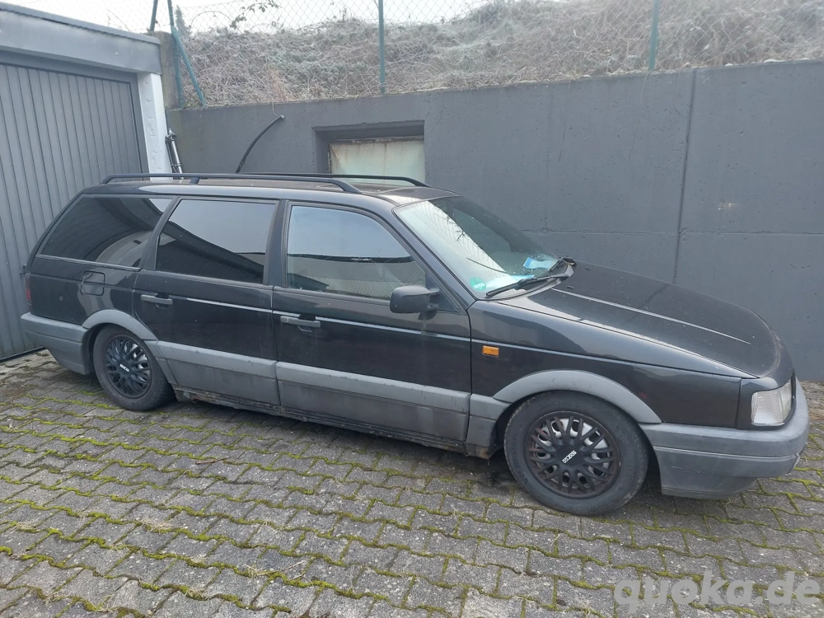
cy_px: 309
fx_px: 595
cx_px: 412
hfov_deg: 69.4
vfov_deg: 54.9
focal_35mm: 25
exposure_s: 1/50
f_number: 1.8
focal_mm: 5.23
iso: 50
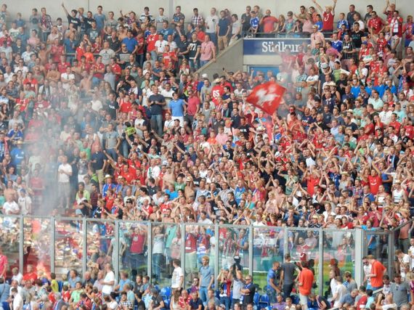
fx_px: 3837
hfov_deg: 6.2
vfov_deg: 4.6
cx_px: 207
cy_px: 155
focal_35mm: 321
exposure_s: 1/30
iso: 250
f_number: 6.3
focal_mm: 57.3
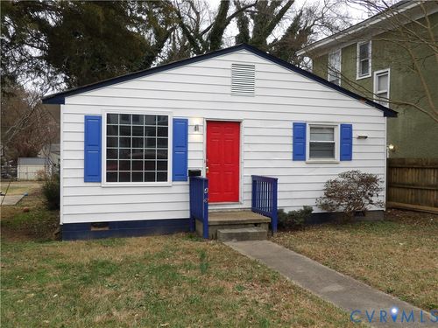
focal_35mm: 33
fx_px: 418
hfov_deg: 55.4
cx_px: 219
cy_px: 164
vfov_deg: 42.9
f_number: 3.6
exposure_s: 1/91
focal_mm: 5.9
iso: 100
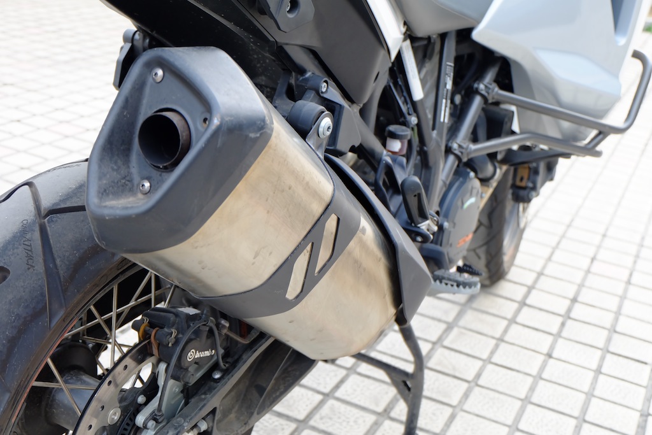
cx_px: 326
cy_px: 218
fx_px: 888
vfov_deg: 27.5
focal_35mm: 49
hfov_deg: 40.3
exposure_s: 1/60
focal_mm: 32.5
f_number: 5
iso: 640
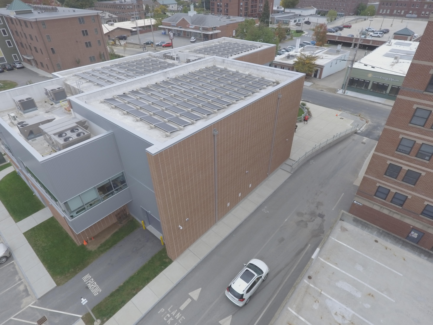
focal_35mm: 20
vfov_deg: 66.0
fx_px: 250
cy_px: 162
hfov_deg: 81.7
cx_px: 216
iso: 100
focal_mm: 3.61
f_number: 2.8
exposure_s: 1/172
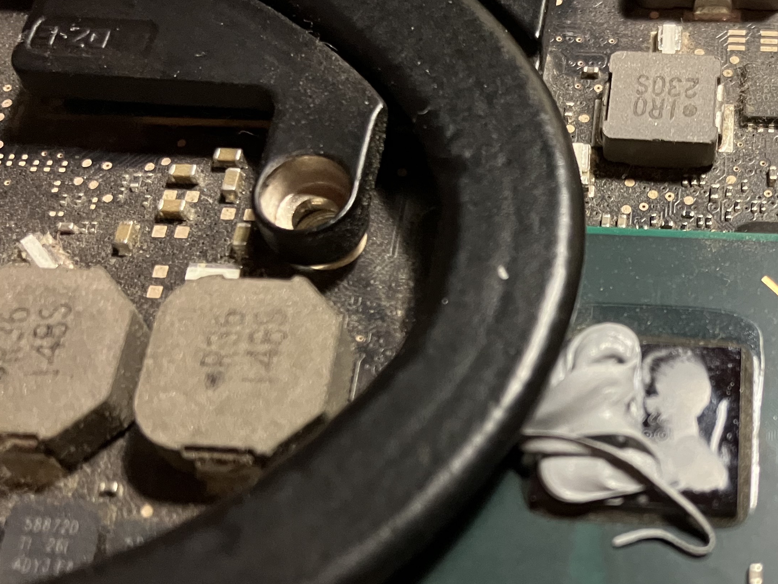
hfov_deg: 35.6
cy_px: 368
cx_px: 623
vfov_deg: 27.9
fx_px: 1169
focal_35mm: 52
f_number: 1.8
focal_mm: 3.99
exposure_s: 1/50
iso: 250
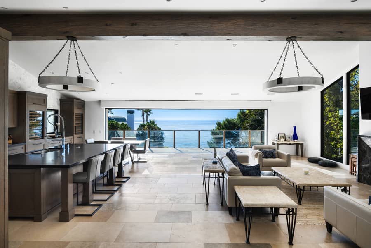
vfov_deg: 64.6
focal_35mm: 19
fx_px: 196
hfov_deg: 86.9
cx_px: 186
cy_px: 124
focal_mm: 19
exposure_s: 1/8
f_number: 10
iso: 100
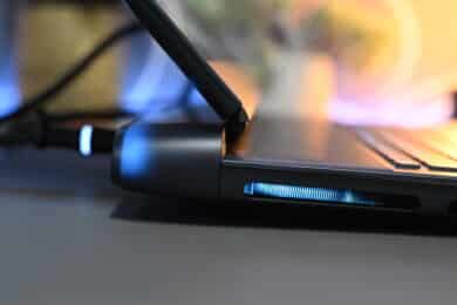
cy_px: 152
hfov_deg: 29.2
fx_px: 876
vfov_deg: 19.7
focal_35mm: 69
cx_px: 228
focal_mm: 69
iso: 4500
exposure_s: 1/80
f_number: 5.6
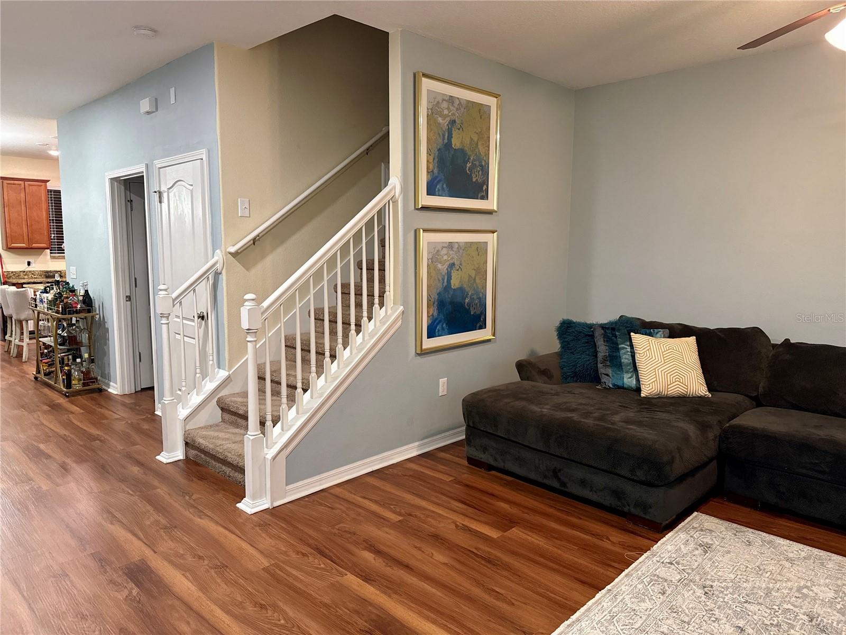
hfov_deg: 71.6
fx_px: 587
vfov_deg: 56.8
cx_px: 423
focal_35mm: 24
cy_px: 318
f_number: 1.78
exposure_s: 1/60
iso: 400
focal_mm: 6.76
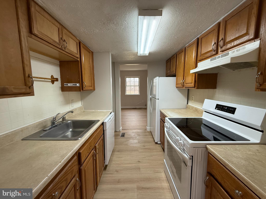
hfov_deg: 102.1
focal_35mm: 14
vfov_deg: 85.7
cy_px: 100
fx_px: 108
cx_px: 133
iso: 200
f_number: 2.2
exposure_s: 1/120
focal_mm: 2.22
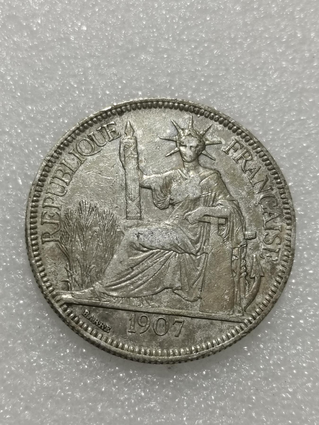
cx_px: 160
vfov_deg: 26.7
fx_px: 897
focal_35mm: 73
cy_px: 212
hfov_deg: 20.2
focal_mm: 5.58
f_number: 1.8
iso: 80
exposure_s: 1/100
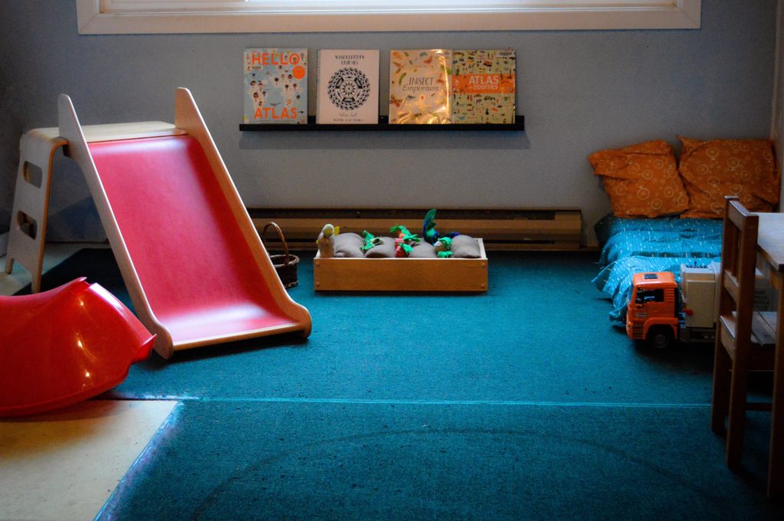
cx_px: 392
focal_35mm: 52
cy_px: 260
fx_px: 1142
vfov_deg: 25.7
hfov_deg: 37.9
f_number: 4.5
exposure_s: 1/40
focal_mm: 35
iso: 3200
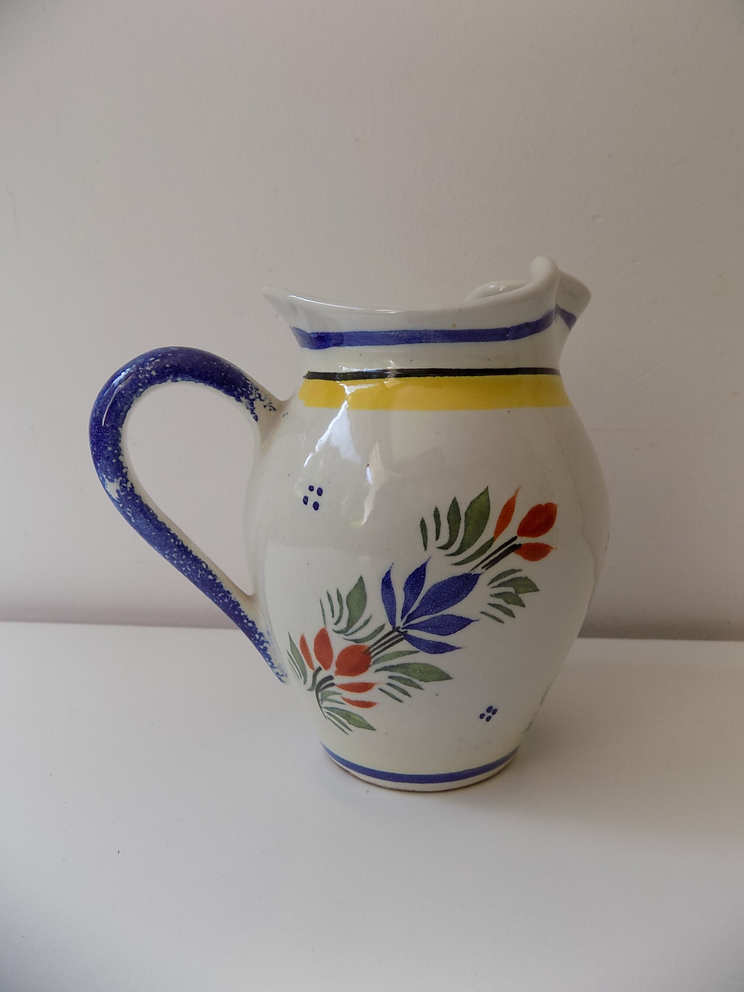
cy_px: 496
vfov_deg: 73.9
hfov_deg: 58.9
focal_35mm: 23
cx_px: 372
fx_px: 659
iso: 80
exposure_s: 1/60
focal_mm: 4
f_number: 3.1
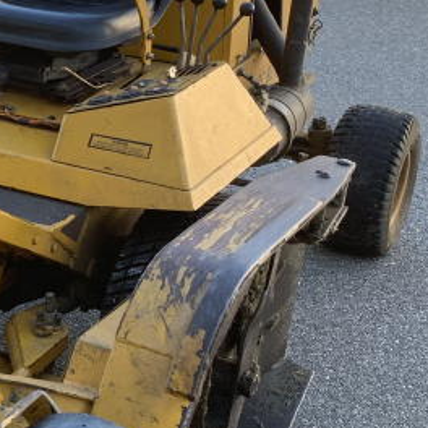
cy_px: 258
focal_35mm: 89
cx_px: -118
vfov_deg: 19.5
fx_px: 1245
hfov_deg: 18.3
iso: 25
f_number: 1.8
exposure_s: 1/142
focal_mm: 4.25
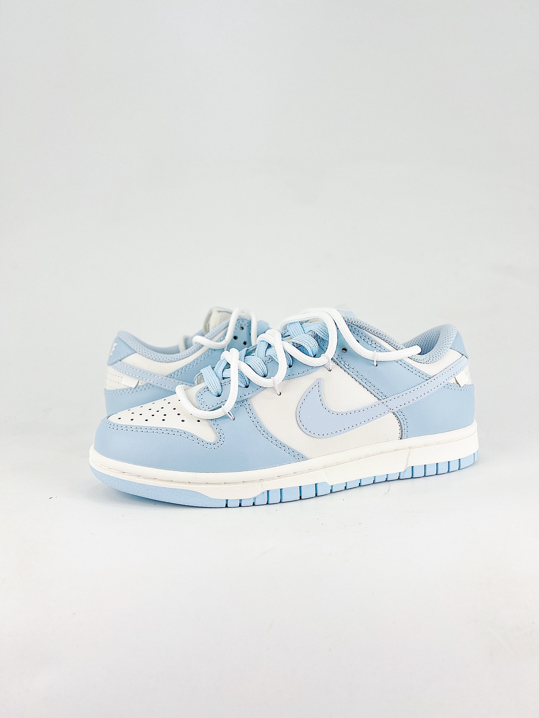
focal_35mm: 26
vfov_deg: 67.3
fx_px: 540
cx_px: 270
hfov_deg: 53.1
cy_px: 359
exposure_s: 1/1344
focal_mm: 5.7
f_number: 1.5
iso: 50
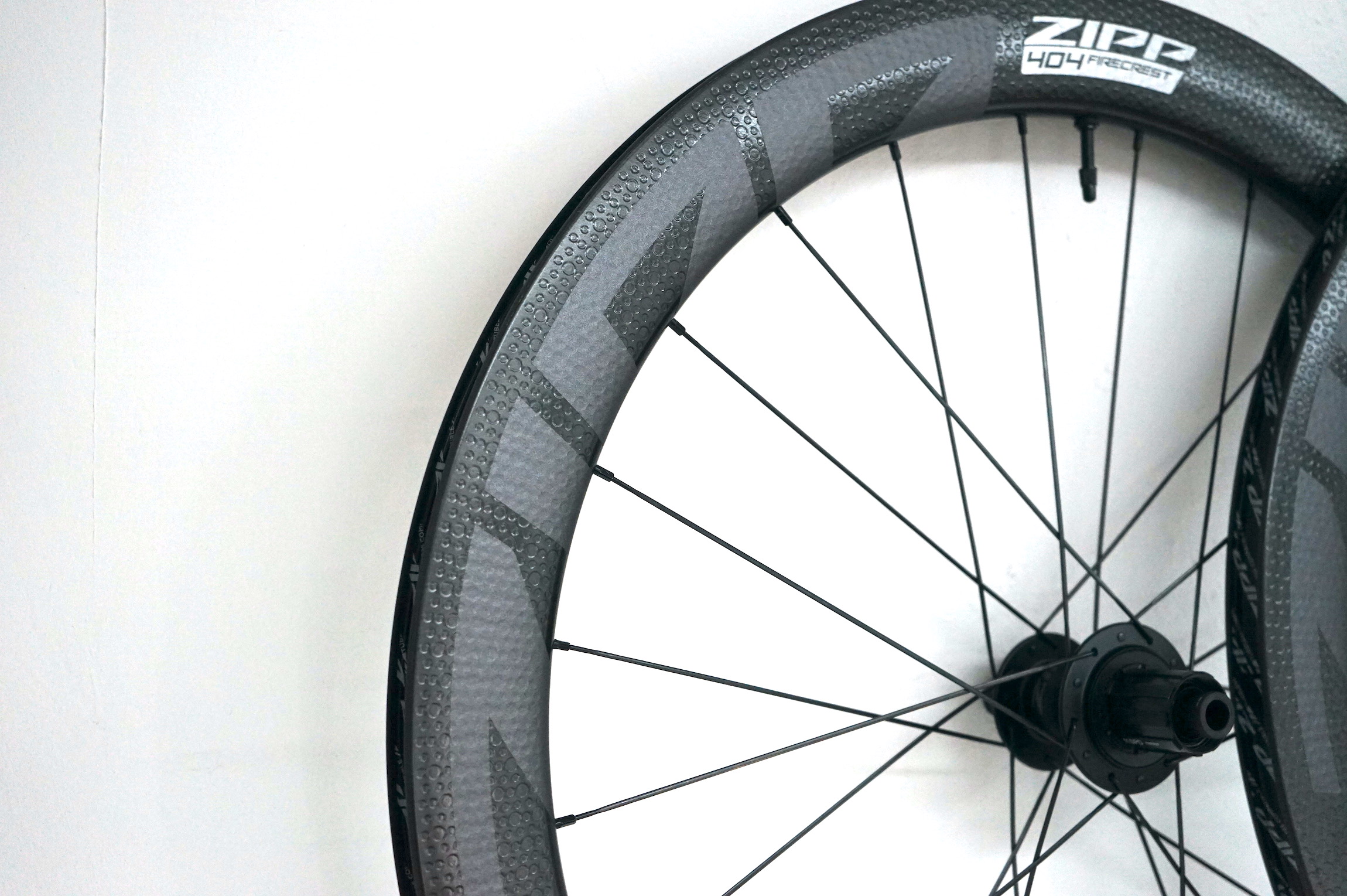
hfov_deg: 42.8
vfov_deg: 29.2
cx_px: 674
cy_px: 448
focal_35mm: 46
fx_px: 1720
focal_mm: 46
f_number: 4.5
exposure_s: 1/160
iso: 2500
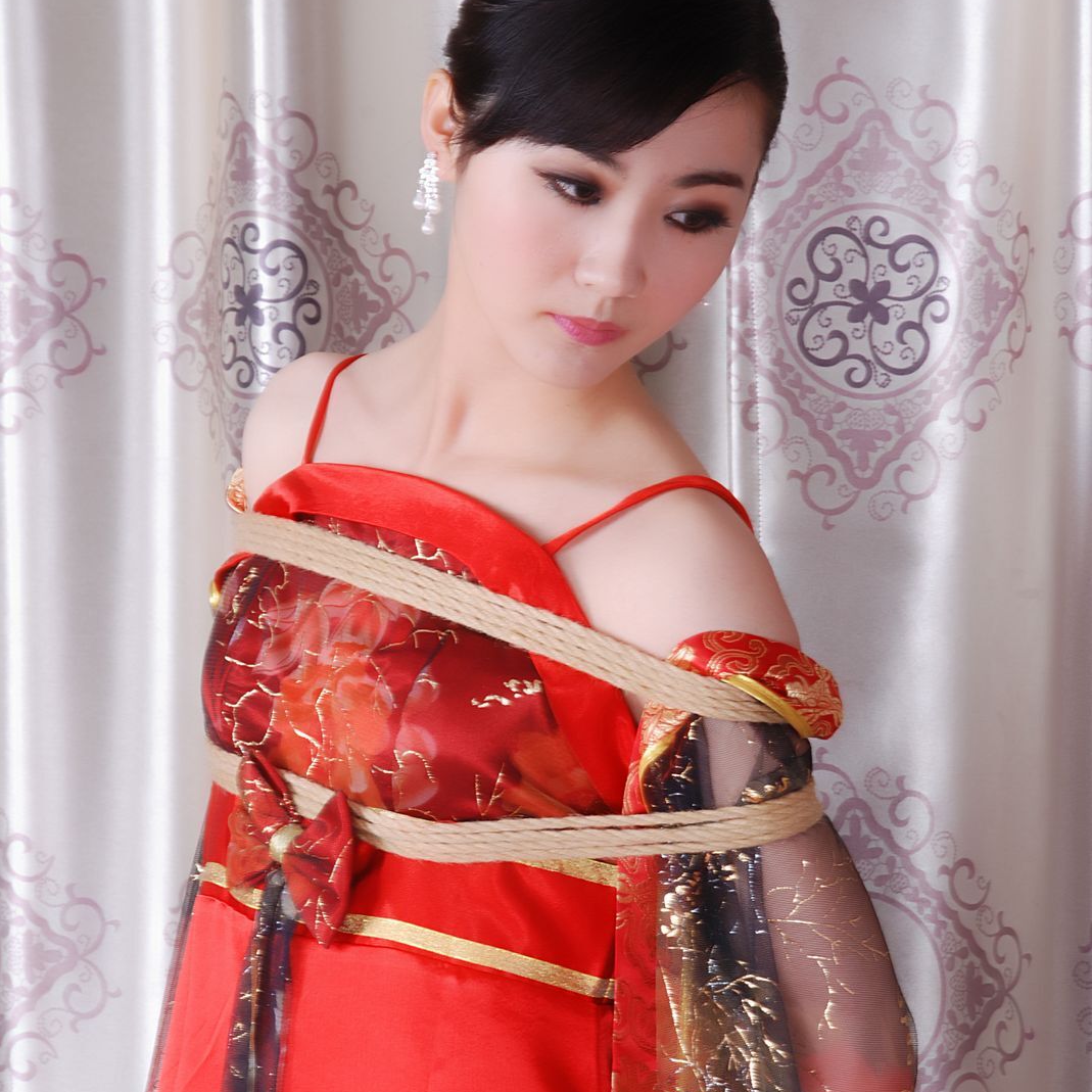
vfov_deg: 10.2
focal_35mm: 172
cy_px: 609
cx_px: 546
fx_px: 6139
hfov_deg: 10.2
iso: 100
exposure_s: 1/8
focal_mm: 90
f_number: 11
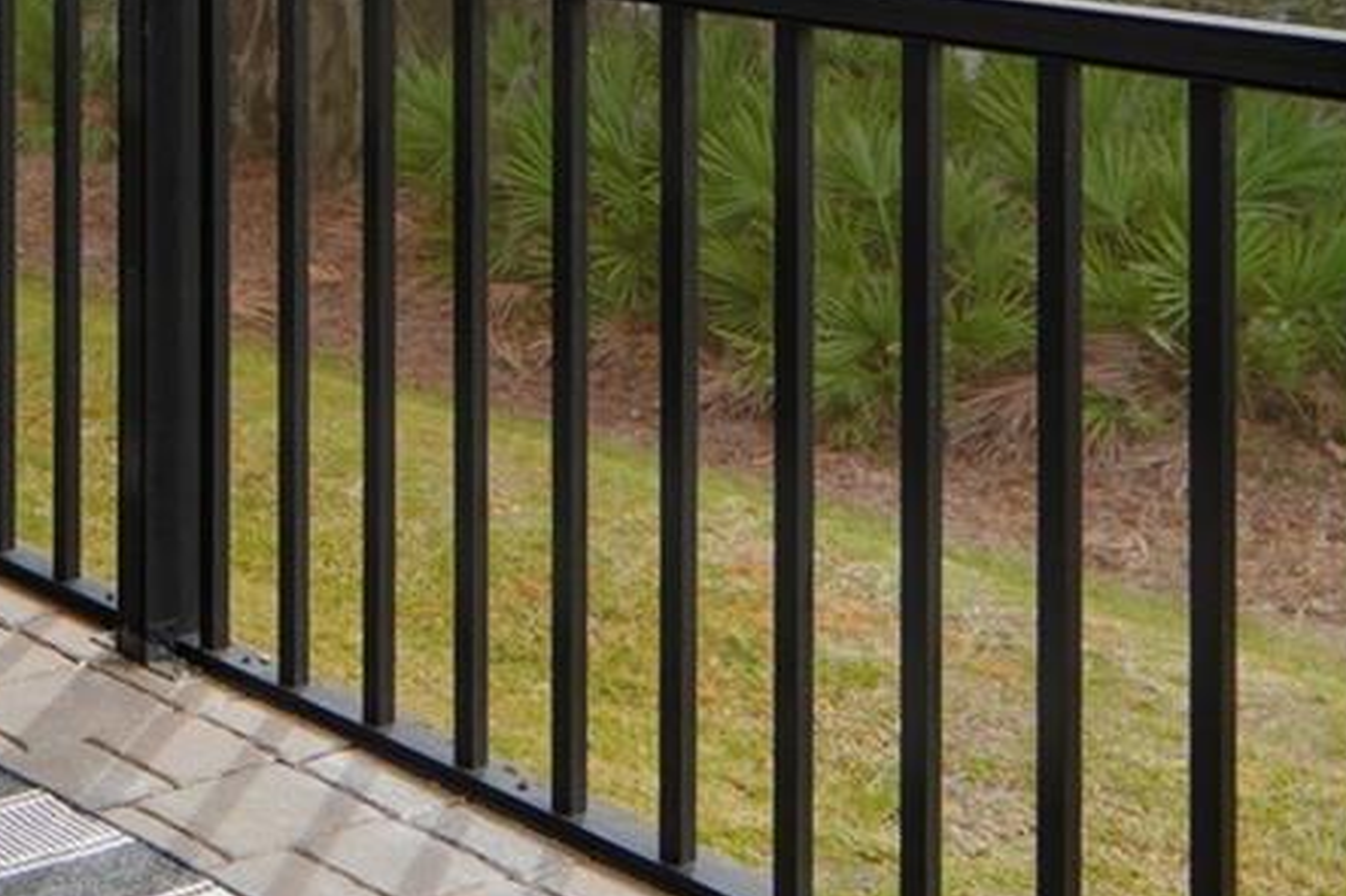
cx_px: -532
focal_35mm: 65
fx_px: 2429
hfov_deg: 25.4
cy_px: -343
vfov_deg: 19.0
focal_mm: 12
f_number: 3.5
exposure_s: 1/100
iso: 100
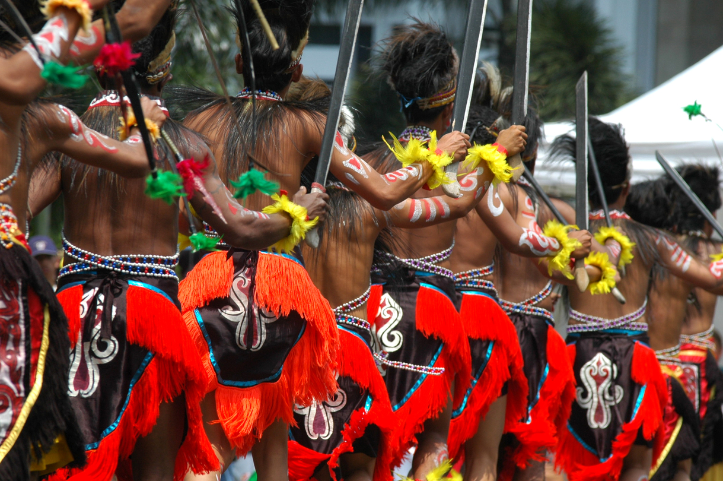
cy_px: 232
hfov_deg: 6.5
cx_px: 350
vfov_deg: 4.4
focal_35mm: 315
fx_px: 6319
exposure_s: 1/640
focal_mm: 200
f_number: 5.6
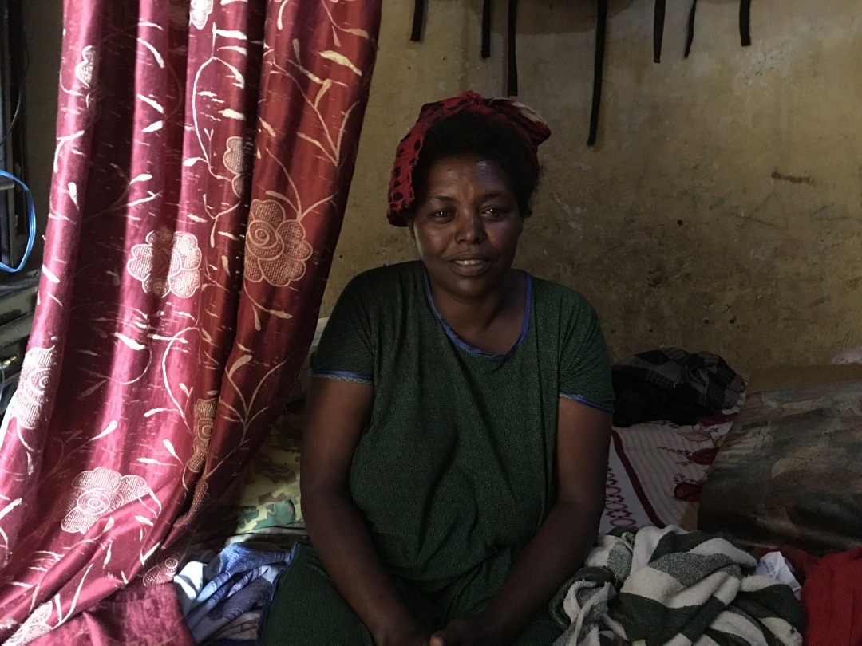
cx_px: 431
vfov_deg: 48.2
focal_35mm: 29
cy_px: 323
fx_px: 722
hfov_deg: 61.7
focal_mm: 4.15
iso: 320
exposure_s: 1/4
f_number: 2.2
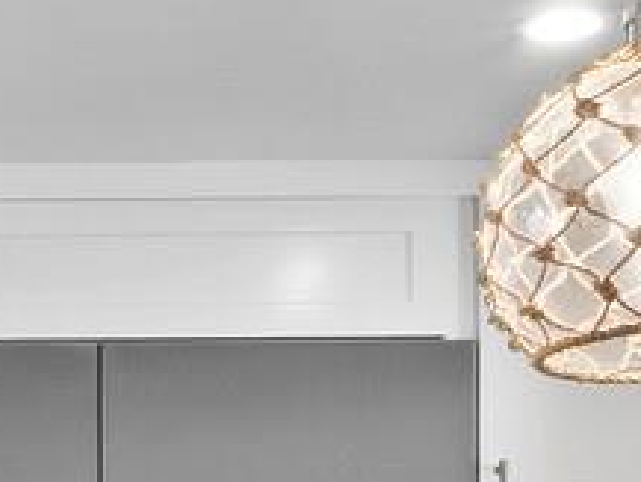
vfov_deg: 13.4
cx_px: -378
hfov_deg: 16.9
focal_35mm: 103
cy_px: 751
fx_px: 1908
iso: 320
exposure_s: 1/3
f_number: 13
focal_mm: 7
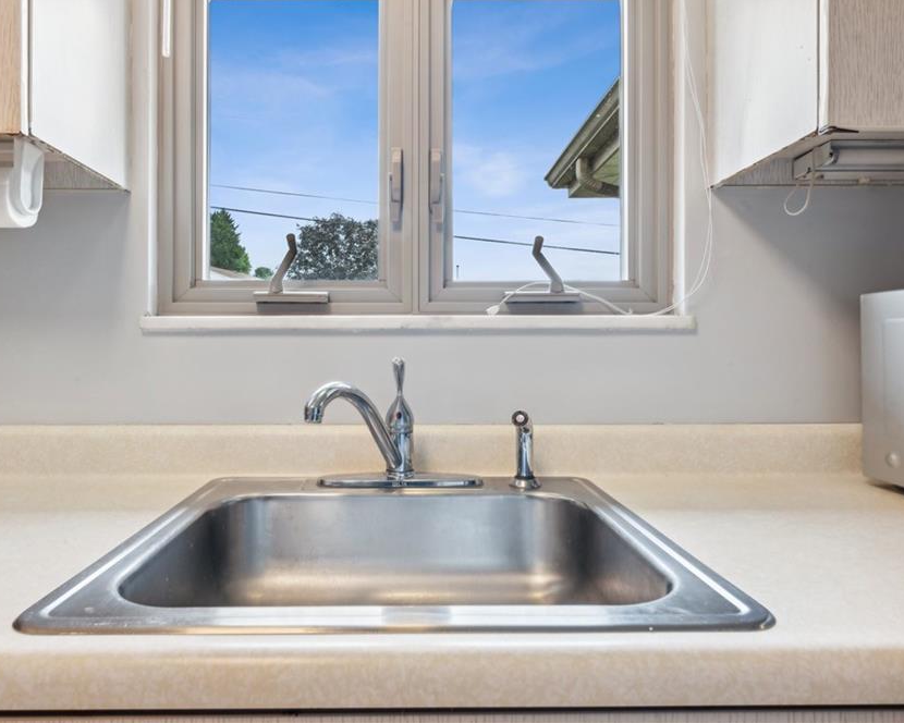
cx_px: 404
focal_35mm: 22
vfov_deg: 63.1
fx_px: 589
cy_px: 352
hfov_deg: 74.8
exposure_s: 1/2.5
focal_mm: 19
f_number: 11
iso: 50
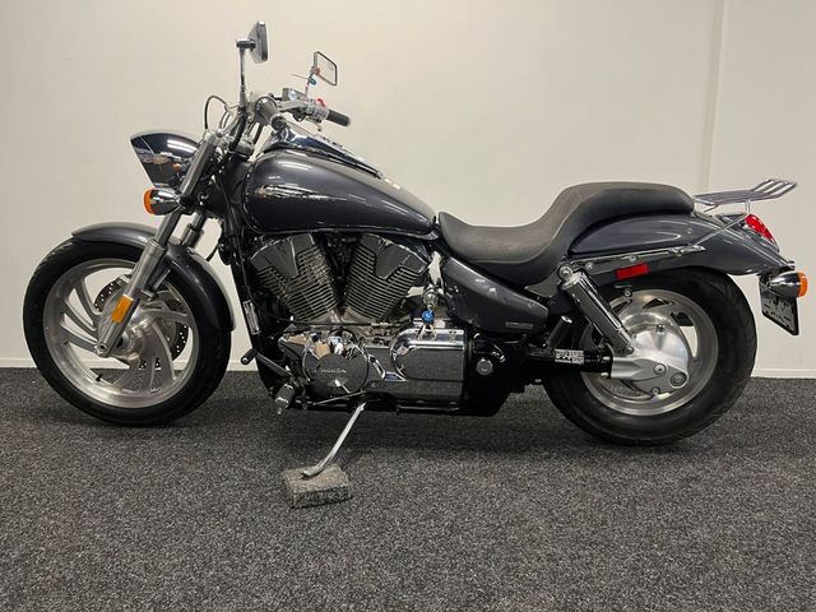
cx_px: 408
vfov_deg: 53.1
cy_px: 306
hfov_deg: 67.3
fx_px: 613
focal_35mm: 26
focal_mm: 5.1
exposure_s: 1/50
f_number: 1.6
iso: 125
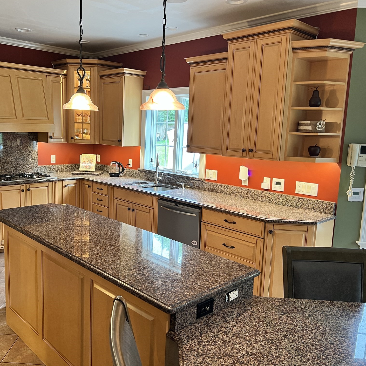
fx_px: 371
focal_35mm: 31
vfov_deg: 52.5
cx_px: 143
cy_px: 182
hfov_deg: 52.1
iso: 125
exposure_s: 1/60
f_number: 1.5
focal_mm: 5.7
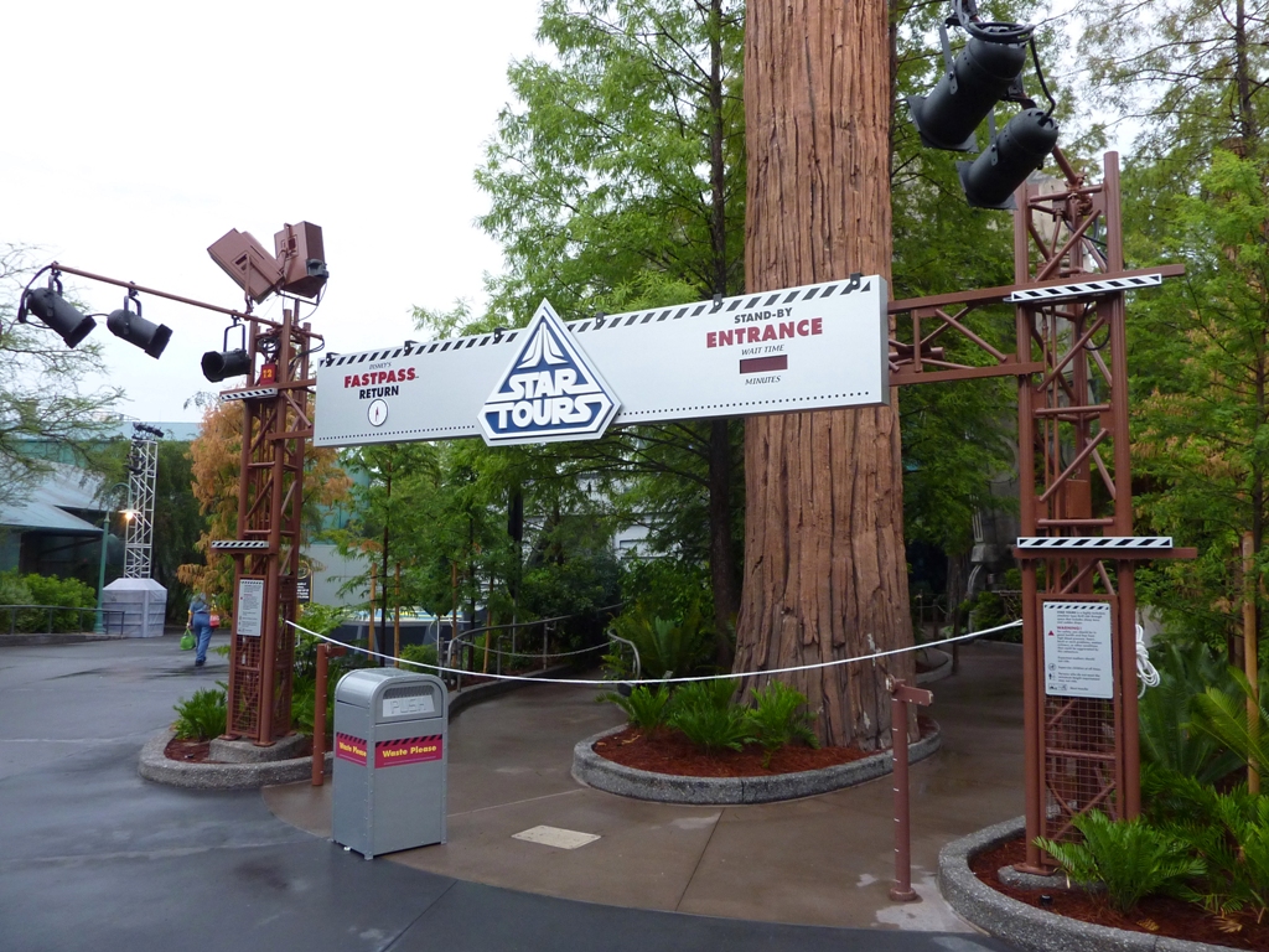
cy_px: 476
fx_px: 916
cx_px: 634
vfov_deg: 54.9
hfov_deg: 69.4
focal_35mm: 25
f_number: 3.3
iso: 200
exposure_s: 1/30
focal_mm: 4.1
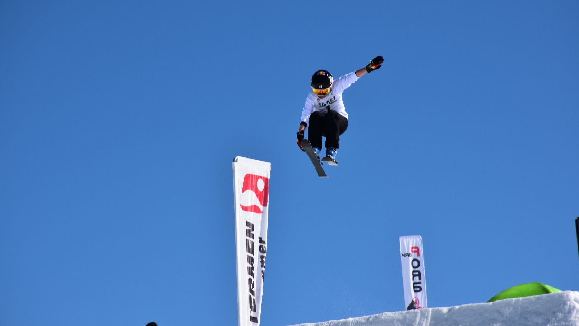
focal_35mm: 221
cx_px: 291
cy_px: 149
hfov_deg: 9.8
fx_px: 3393
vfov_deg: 5.5
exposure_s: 1/640
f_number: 11
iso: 200
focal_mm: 140
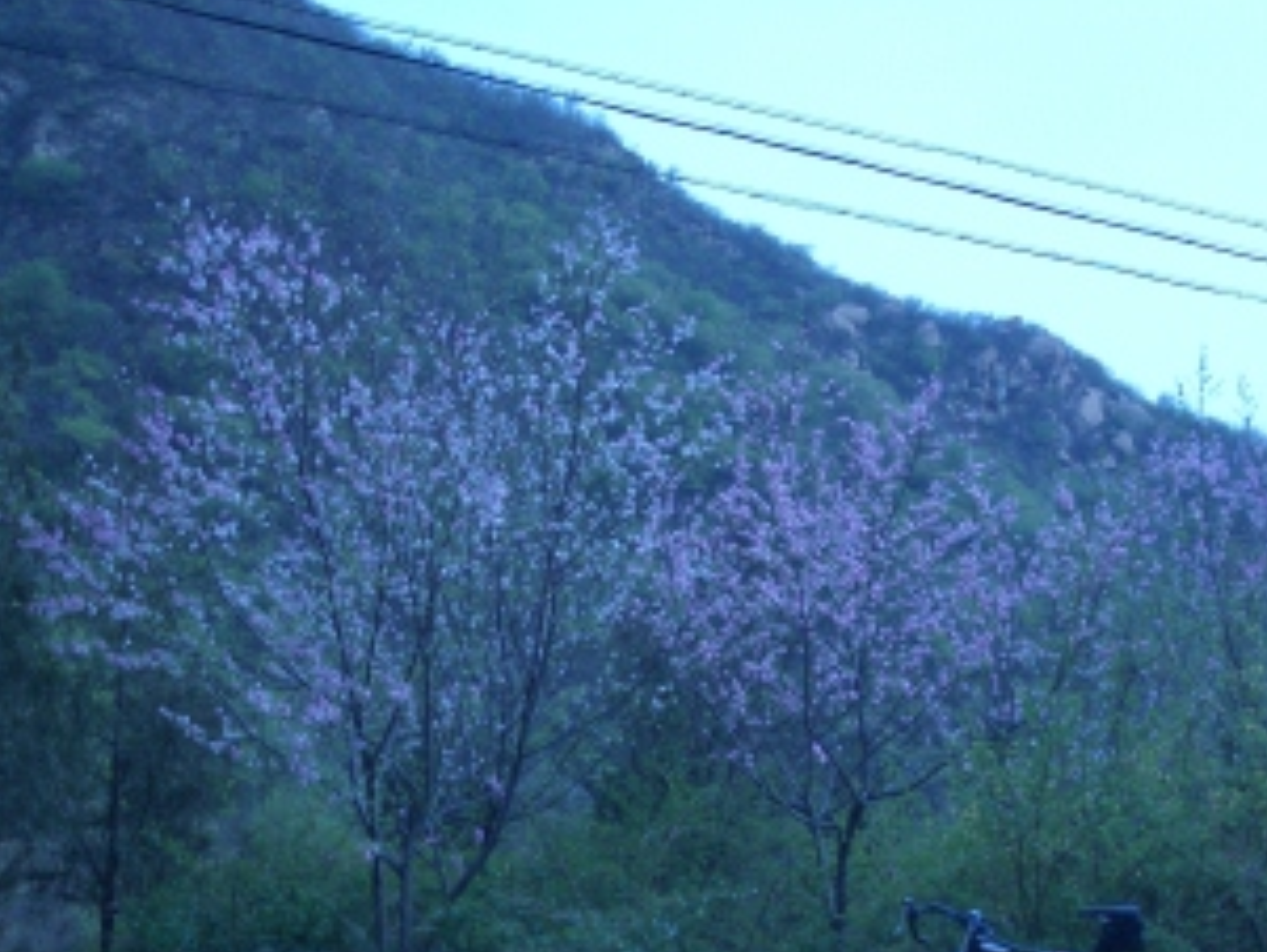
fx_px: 2673
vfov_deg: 20.1
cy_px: 666
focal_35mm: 73
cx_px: 762
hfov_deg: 26.6
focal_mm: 8.2
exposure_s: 1/640
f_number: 3.1
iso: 50
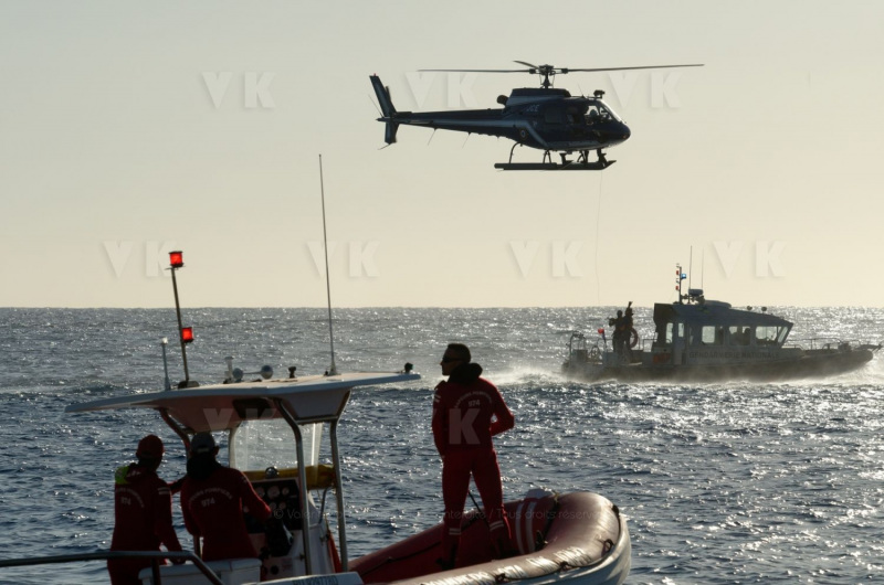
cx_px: 442
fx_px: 5146
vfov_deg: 6.5
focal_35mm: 210
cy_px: 292
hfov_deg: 9.8
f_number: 8
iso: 200
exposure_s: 1/1600
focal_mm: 140
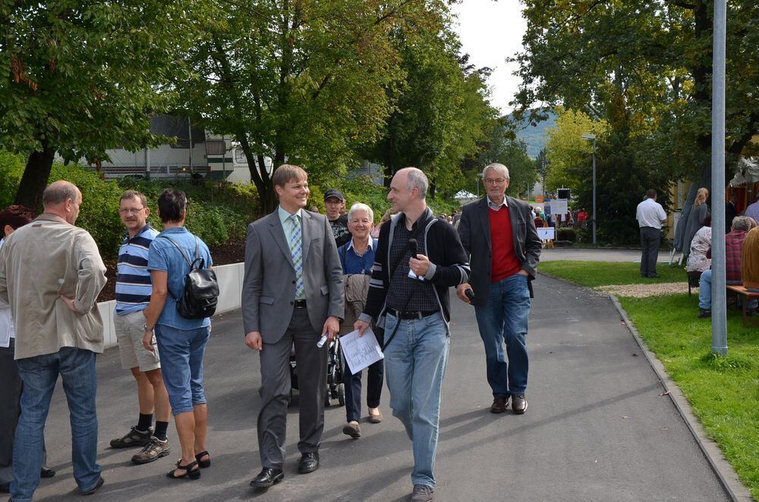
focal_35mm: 42
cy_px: 251
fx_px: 884
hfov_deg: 46.5
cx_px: 380
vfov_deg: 31.7
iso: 100
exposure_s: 1/200
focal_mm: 28
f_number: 7.1
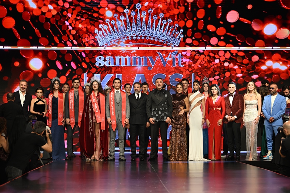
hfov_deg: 20.0
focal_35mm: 102
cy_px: 96
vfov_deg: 13.4
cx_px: 145
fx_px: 821
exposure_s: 1/640
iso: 640
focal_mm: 102
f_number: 2.8
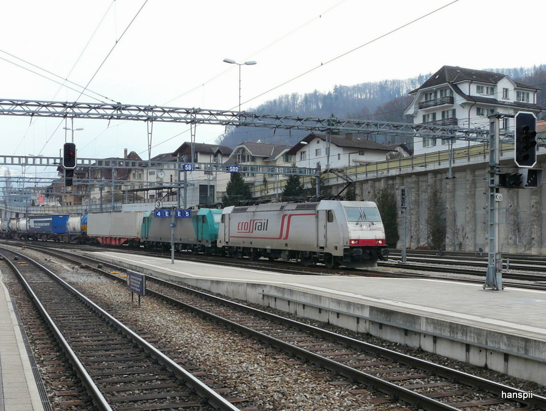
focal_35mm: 29
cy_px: 206
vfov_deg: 48.3
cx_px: 273
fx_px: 458
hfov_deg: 61.6
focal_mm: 4.7
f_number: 5.6
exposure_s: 1/200
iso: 100
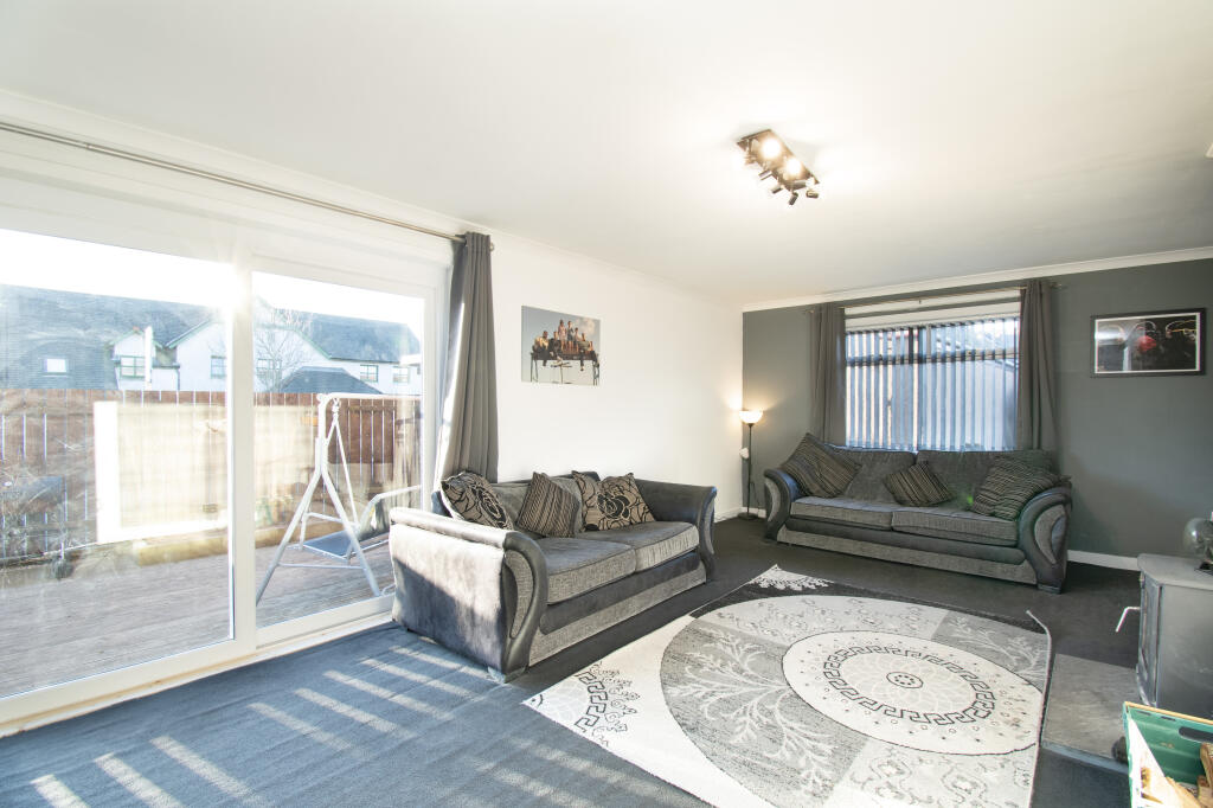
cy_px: 404
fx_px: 505
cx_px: 606
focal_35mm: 15
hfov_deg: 100.4
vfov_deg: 77.3
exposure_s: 1/8
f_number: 8
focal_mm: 10
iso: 320
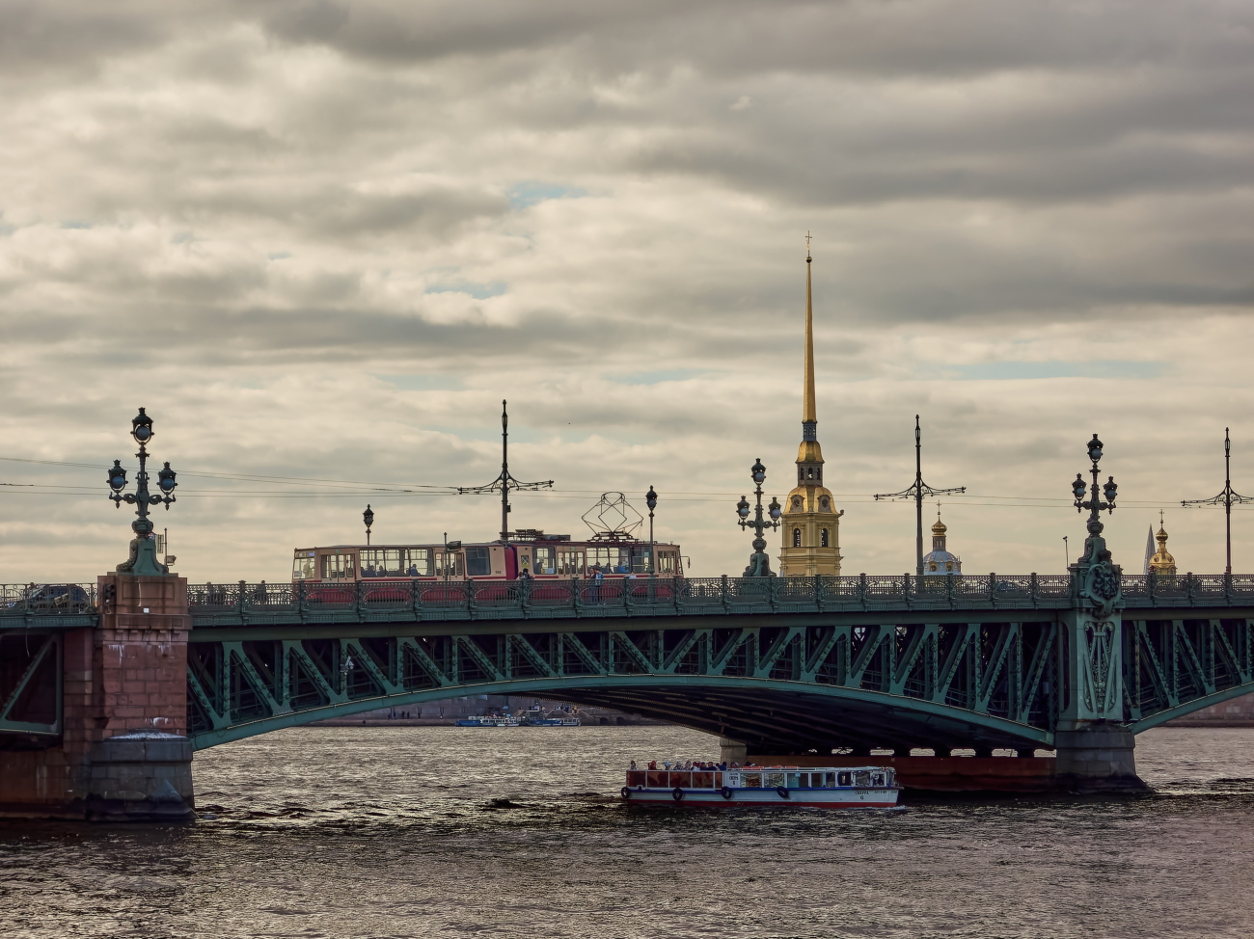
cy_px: 470
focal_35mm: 105
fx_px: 3802
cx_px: 627
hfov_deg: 18.7
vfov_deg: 14.1
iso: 80
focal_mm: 22.4
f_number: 5.2
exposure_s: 1/320
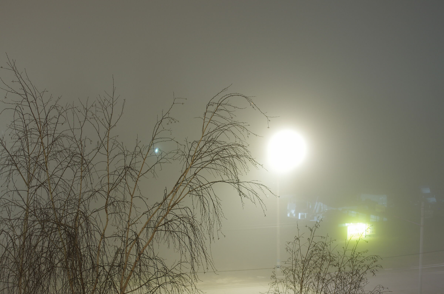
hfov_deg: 27.0
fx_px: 923
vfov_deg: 18.1
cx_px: 222
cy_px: 147
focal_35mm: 75
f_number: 4
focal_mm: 50
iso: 100
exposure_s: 10
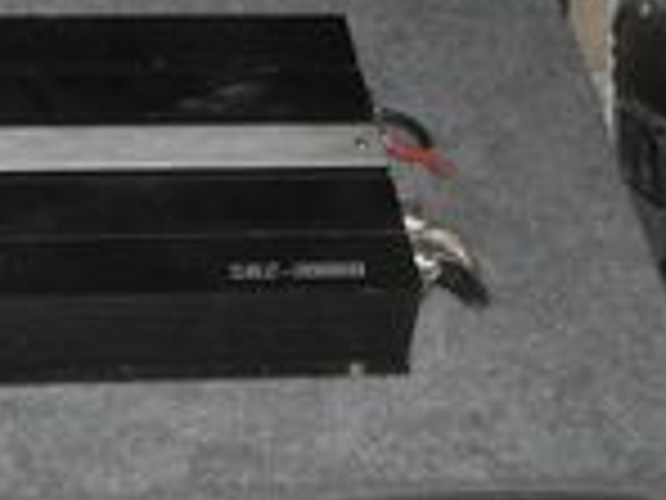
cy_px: 365
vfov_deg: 9.0
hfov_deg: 12.0
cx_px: 99
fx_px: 3155
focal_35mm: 164
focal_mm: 6.2
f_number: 2.7
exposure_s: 1/60
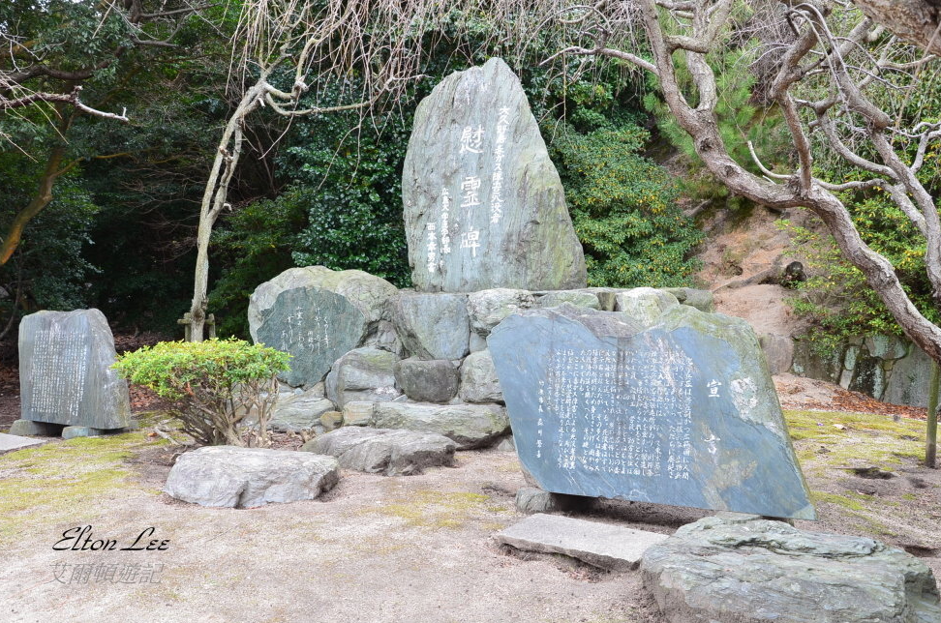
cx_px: 472
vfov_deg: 35.8
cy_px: 312
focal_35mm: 37
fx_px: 965
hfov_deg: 52.0
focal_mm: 24
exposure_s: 1/40
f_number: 9
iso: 400
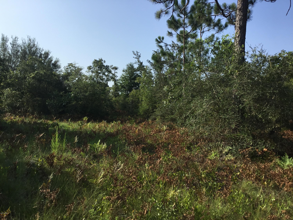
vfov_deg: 45.4
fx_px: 262
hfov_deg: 58.4
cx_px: 146
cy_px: 110
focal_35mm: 31
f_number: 2.4
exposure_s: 1/1116
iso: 25
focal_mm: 3.3
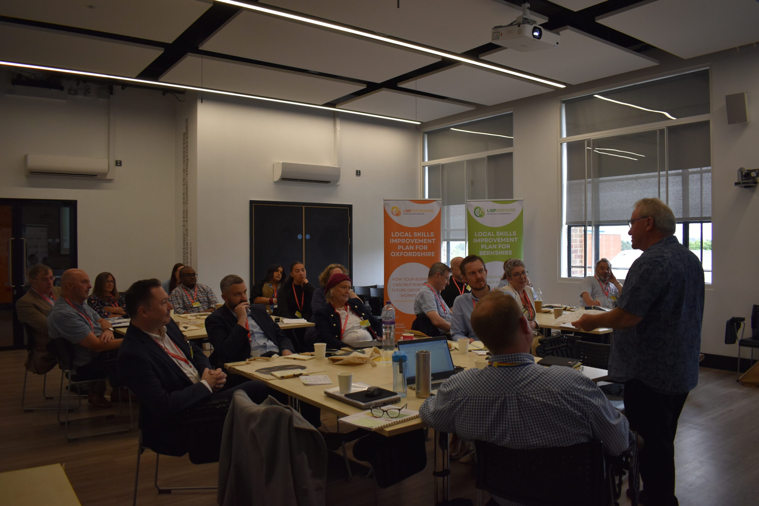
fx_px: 569
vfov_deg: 47.9
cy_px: 253
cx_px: 380
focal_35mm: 27
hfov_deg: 67.4
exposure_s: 1/250
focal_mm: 18
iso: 450
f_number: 3.5
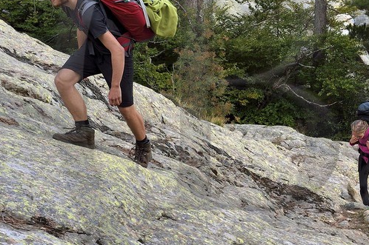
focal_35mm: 122
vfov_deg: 11.2
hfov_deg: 16.5
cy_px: 90
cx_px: 355
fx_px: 1249
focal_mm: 38
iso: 400
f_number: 8
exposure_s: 1/125
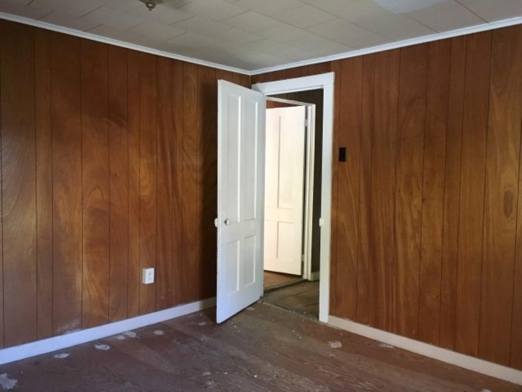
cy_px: 196
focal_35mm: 29
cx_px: 261
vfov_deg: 48.2
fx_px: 437
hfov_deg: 61.7
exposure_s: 1/30
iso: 200
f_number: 2.2
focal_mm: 4.15
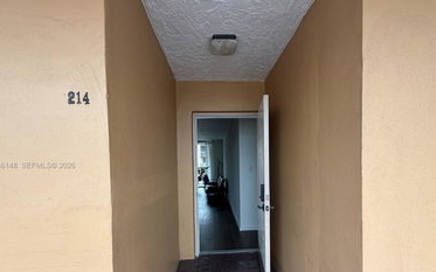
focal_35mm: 17
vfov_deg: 67.2
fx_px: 202
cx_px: 227
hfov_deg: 94.3
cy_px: 166
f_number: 2.2
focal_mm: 2.22
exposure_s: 1/121
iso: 64
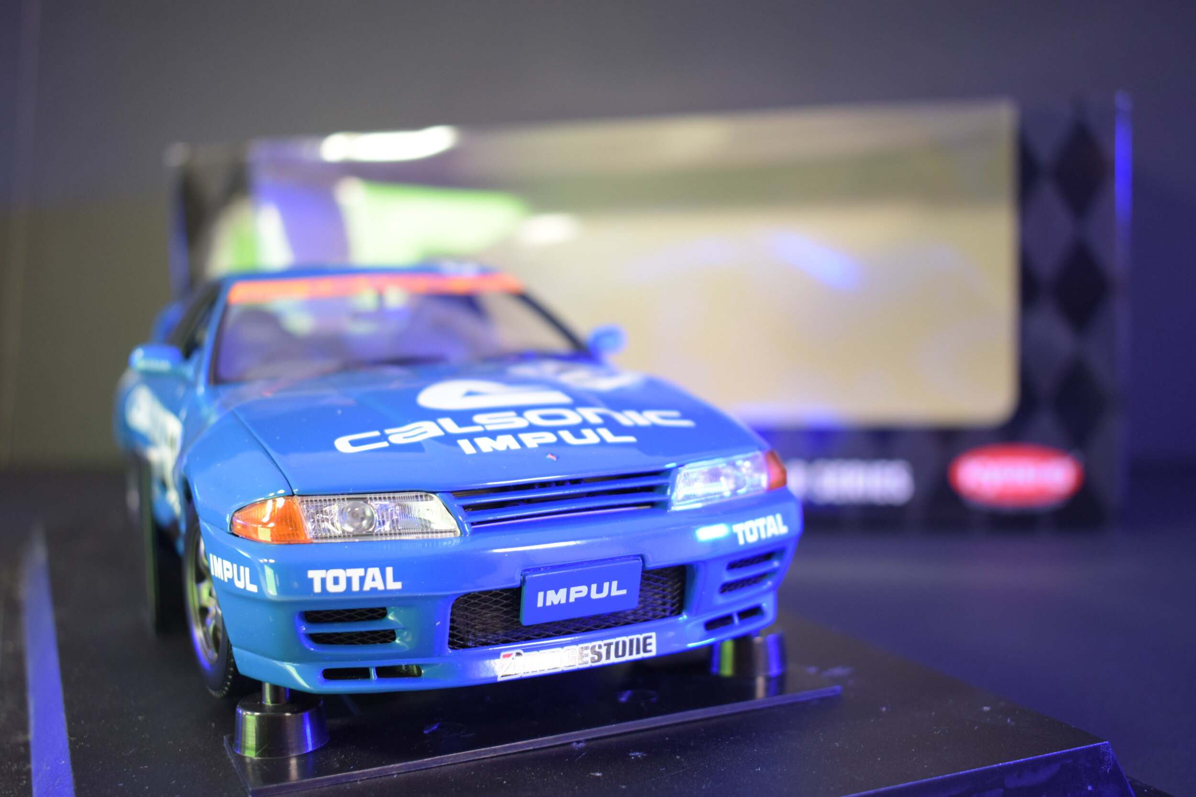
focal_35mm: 42
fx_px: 1395
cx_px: 598
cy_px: 398
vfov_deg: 31.9
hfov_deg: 46.4
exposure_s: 1/60
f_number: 4.2
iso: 800
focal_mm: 28
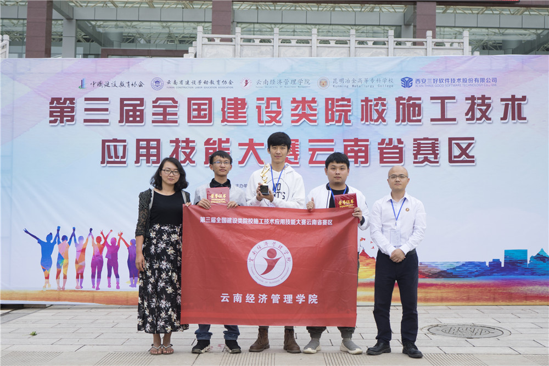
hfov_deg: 43.6
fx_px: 686
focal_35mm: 45
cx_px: 274
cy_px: 183
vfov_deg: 29.8
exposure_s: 1/320
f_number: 3.5
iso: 100
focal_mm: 30
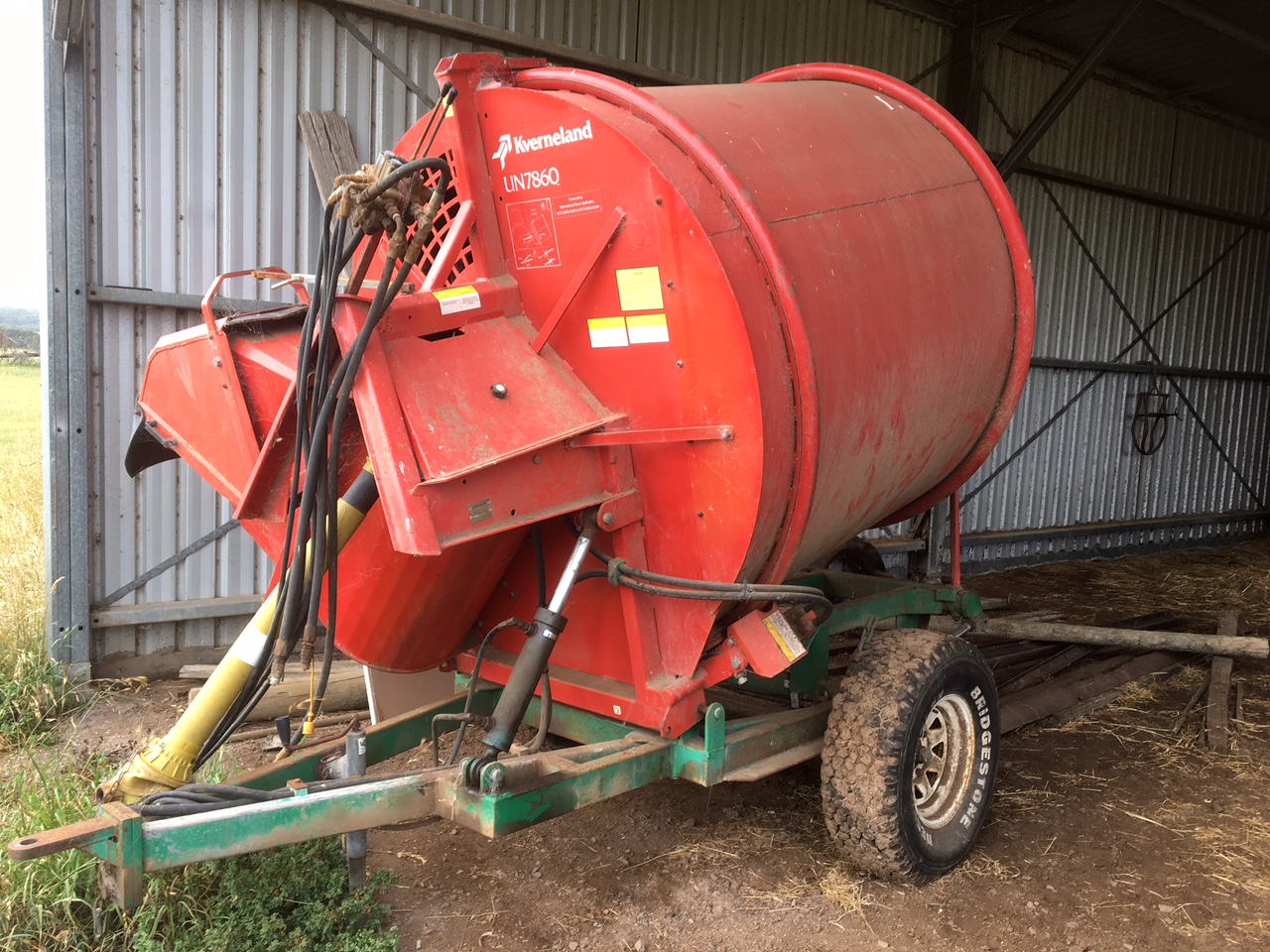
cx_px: 635
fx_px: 1064
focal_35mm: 29
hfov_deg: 61.7
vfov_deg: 48.2
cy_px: 476
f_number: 2.2
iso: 25
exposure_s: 1/50
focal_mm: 4.15
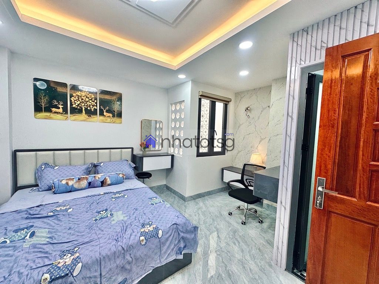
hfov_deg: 102.1
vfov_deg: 85.7
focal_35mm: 14
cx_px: 190
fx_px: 153
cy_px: 142
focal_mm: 2.22
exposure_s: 1/100
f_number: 2.2
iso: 100
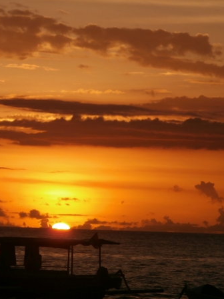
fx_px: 2312
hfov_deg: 5.5
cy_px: 150
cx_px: 95
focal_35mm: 268
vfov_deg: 7.4
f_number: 5.8
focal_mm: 35.34
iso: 100
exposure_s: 1/640
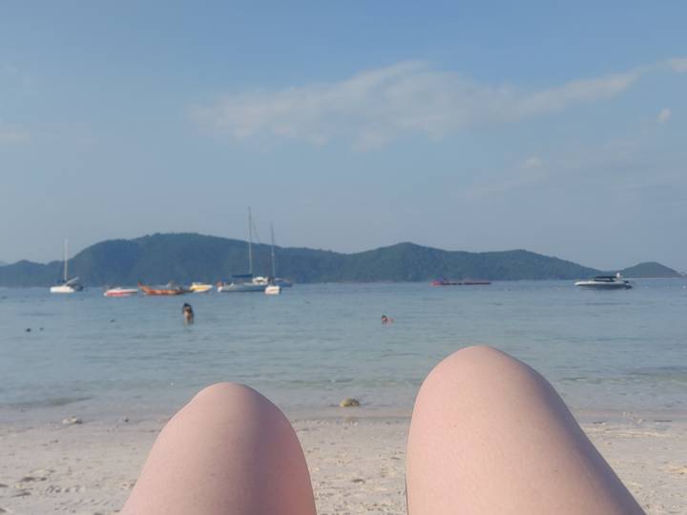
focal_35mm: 41
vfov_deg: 35.1
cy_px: 258
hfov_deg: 45.8
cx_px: 344
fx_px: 814
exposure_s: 1/2857
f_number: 1.8
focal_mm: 5.58
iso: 50
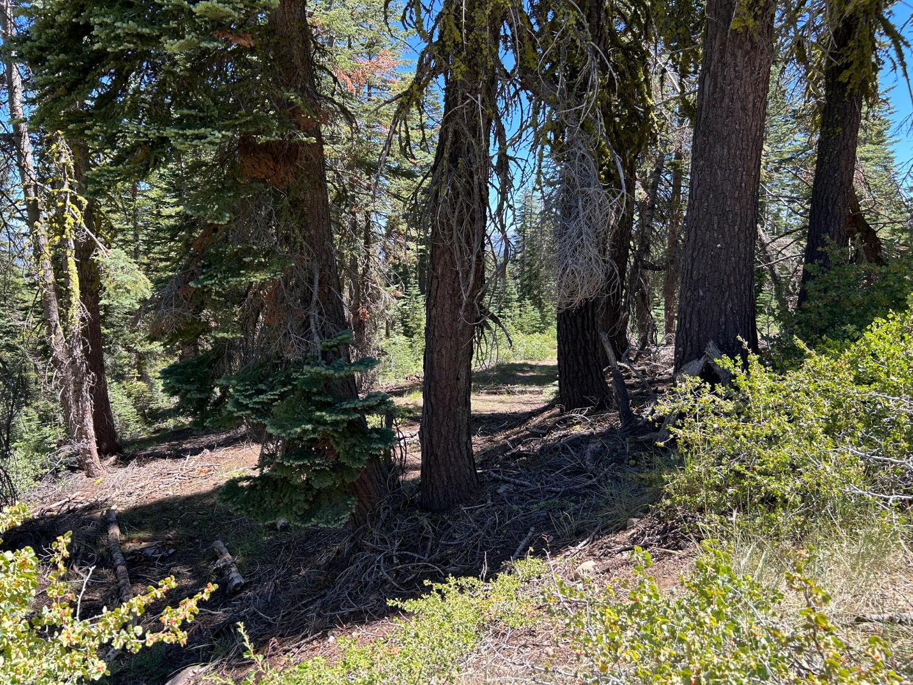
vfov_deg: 53.1
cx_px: 456
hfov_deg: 67.3
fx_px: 686
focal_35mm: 26
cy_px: 342
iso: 50
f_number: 1.5
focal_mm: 5.7
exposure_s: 1/621
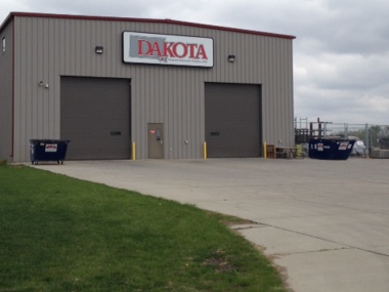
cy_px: 111
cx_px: 198
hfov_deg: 32.7
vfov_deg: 24.8
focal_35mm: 59
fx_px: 663
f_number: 2.4
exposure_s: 1/2045
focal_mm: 4.28
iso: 50
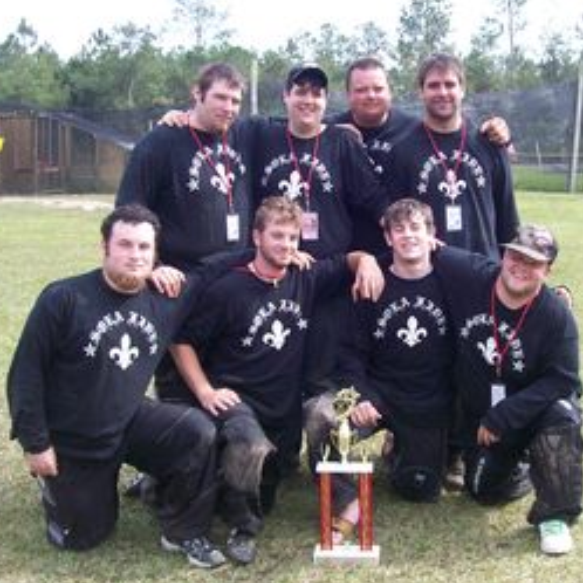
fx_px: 953
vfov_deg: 34.0
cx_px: 348
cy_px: 284
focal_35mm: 50
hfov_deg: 33.9
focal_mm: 6
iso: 80
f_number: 2.7
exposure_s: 1/547
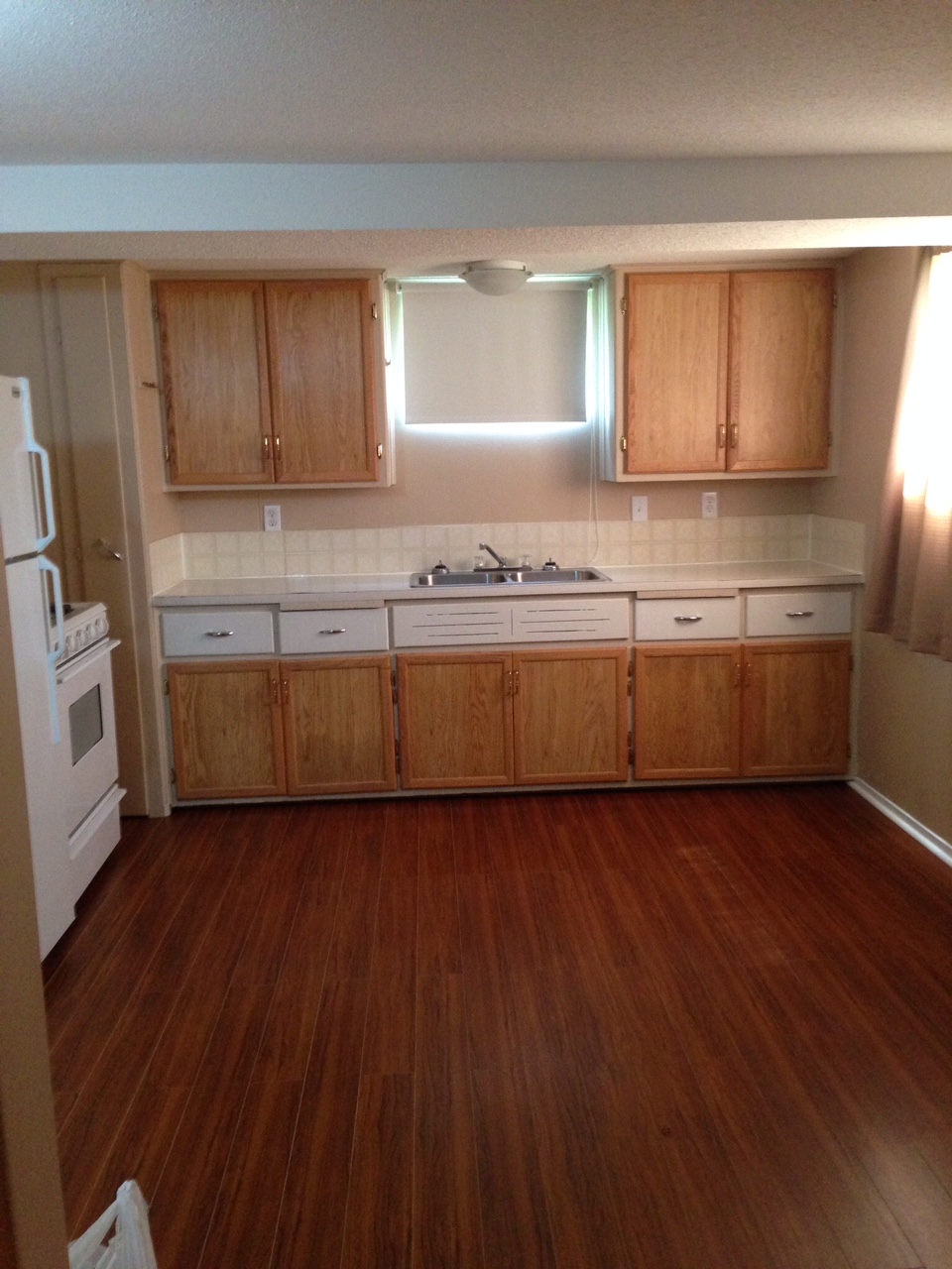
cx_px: 476
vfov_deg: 55.4
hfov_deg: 42.9
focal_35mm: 33
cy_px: 634
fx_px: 1210
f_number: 2.4
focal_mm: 4.12
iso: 320
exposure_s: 1/20
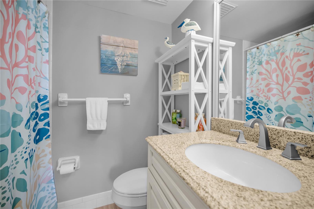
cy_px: 104
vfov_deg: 81.1
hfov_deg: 104.3
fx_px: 122
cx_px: 157
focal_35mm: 14
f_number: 4
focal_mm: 14
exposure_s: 1/125
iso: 800
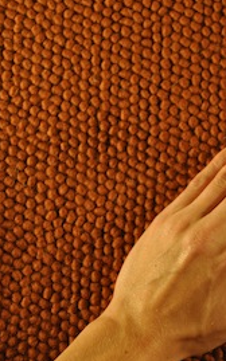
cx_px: 309
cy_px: 163
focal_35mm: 91
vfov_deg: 22.8
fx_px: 897
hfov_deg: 13.7
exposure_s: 1/100
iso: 200
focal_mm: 32
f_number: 5
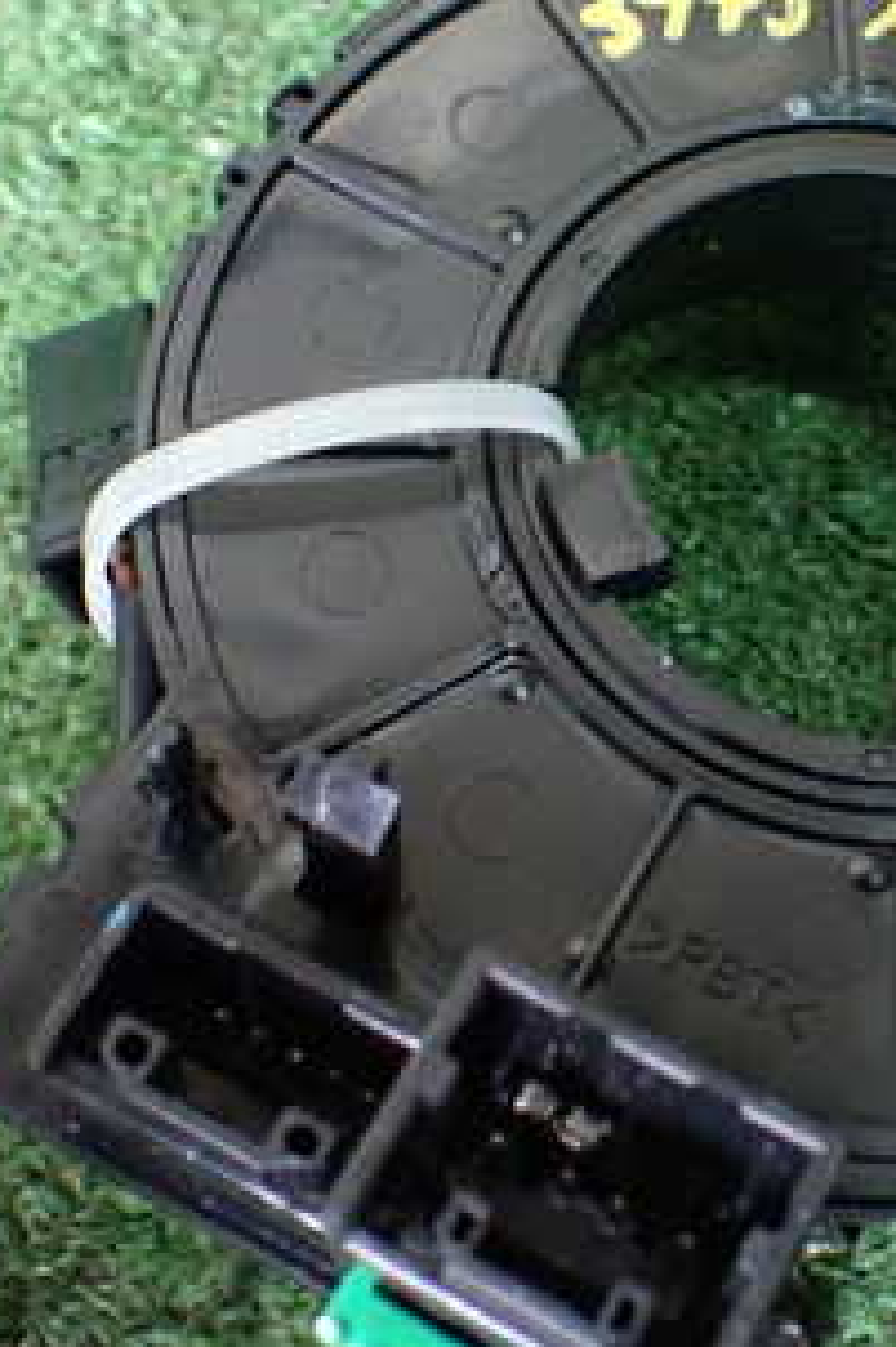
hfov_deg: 21.5
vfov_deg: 32.3
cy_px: 575
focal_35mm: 62
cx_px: 776
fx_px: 2317
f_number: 2.3
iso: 800
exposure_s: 1/50
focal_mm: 5.4
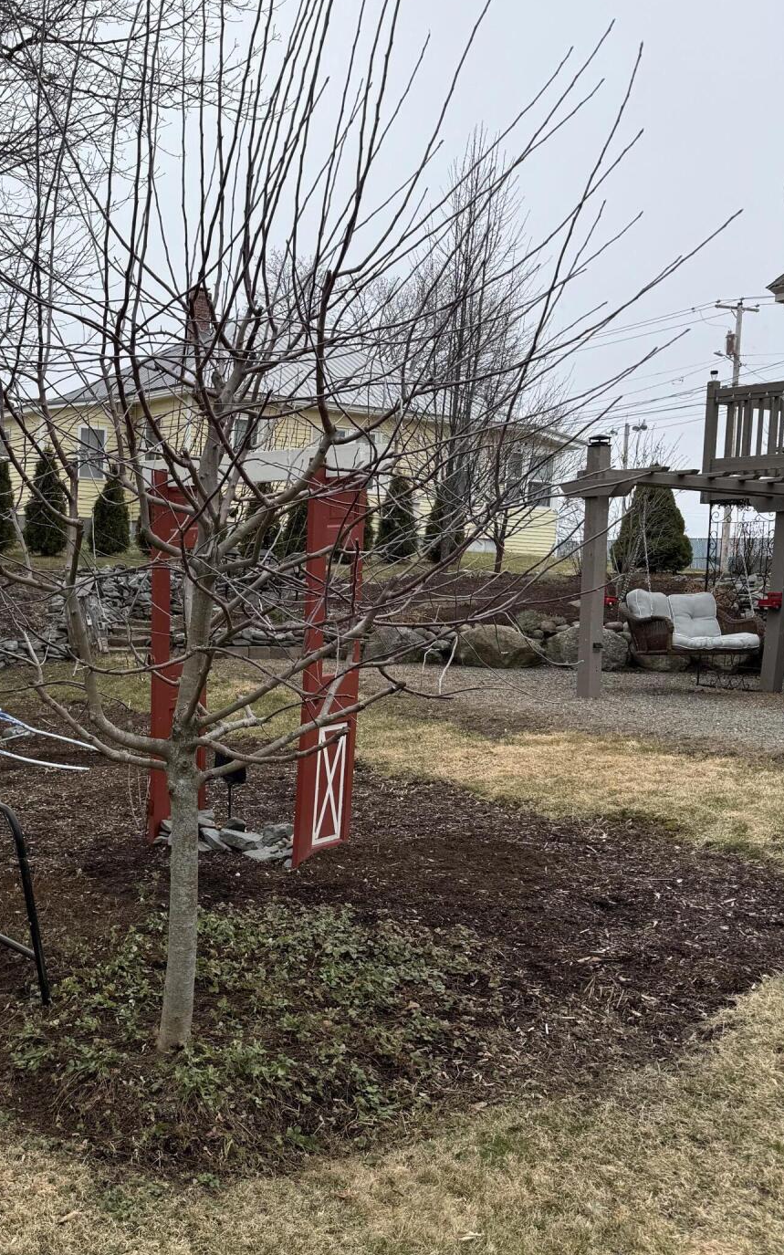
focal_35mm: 37
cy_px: 666
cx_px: 109
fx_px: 1265
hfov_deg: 33.0
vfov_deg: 52.7
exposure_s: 1/1385
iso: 80
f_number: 1.78
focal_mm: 6.76
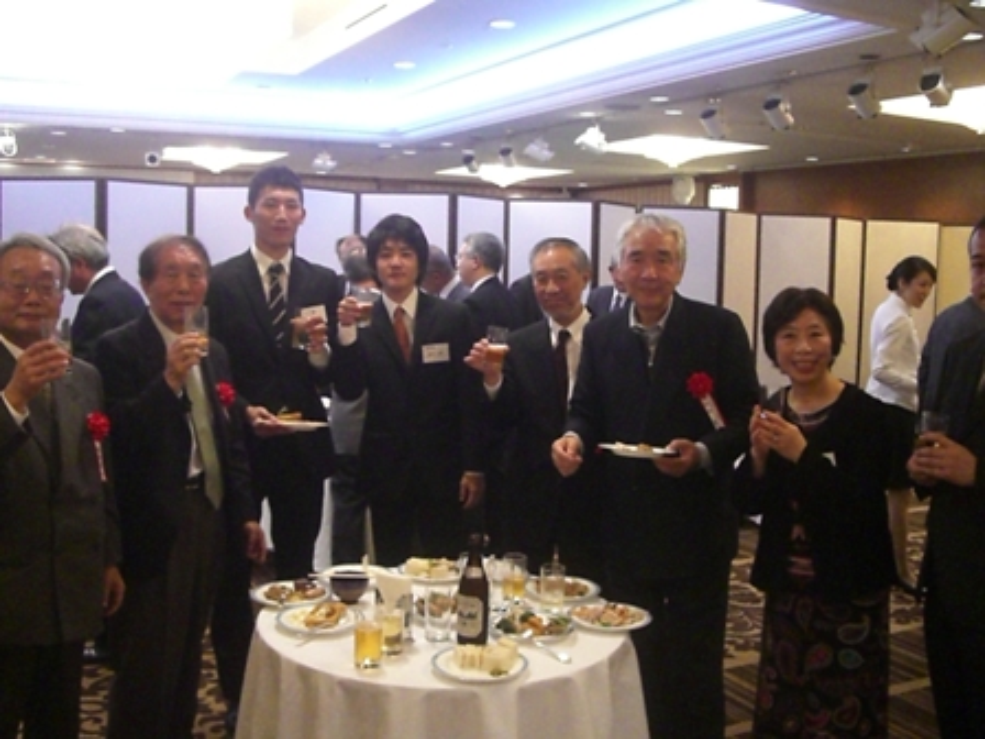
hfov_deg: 49.0
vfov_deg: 37.7
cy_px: 370
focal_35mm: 38
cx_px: 492
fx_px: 1081
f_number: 2.8
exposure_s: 1/160
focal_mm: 7.9
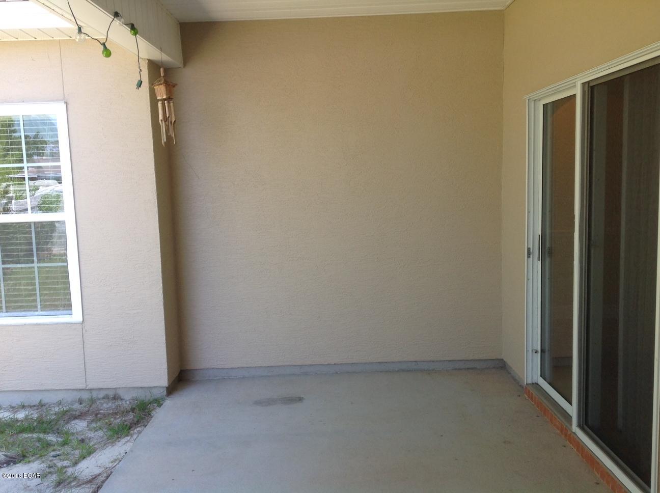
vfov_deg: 40.6
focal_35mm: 35
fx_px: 666
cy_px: 246
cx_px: 330
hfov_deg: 52.7
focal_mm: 4.28
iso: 50
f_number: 2.4
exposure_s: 1/123
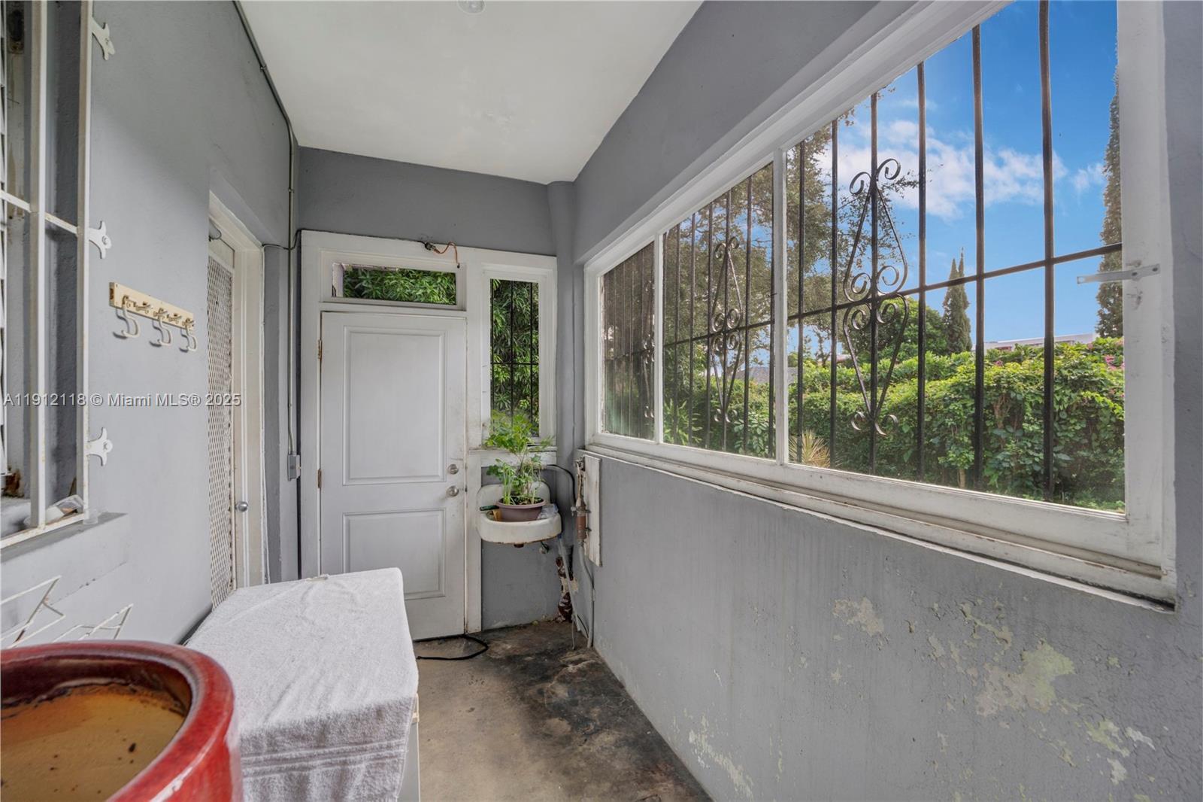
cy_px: 401
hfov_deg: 104.3
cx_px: 602
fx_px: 468
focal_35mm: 14
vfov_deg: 81.2
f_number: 8
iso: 100
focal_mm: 14
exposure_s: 1/250
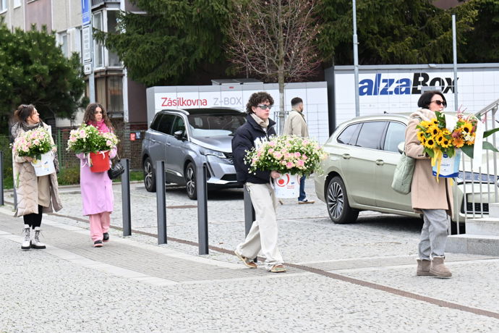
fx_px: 1635
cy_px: 166
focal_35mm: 118
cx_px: 250
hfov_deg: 17.3
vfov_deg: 11.6
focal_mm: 79
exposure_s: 1/800
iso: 1000
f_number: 5
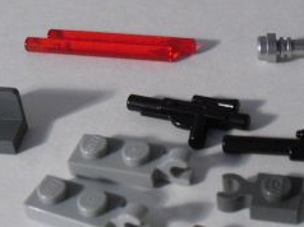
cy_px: 106
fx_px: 851
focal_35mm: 97
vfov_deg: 15.2
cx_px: 208
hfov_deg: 20.2
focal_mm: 6.3
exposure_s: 1/80
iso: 400
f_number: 3.1
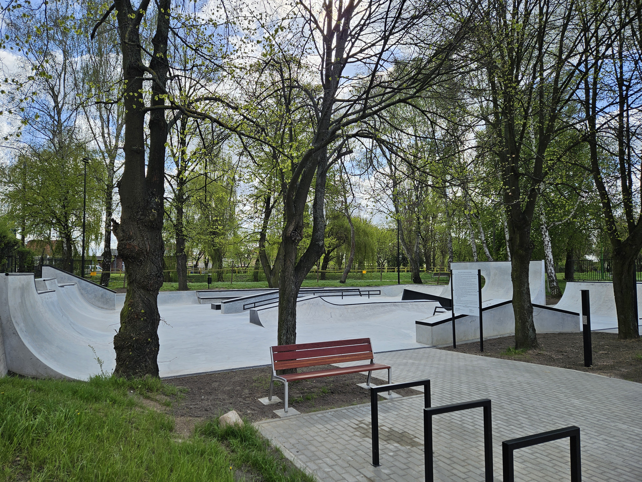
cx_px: 321
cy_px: 241
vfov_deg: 58.9
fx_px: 427
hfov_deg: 73.9
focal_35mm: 23
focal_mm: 5.4
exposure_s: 1/1328
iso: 25
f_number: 1.8
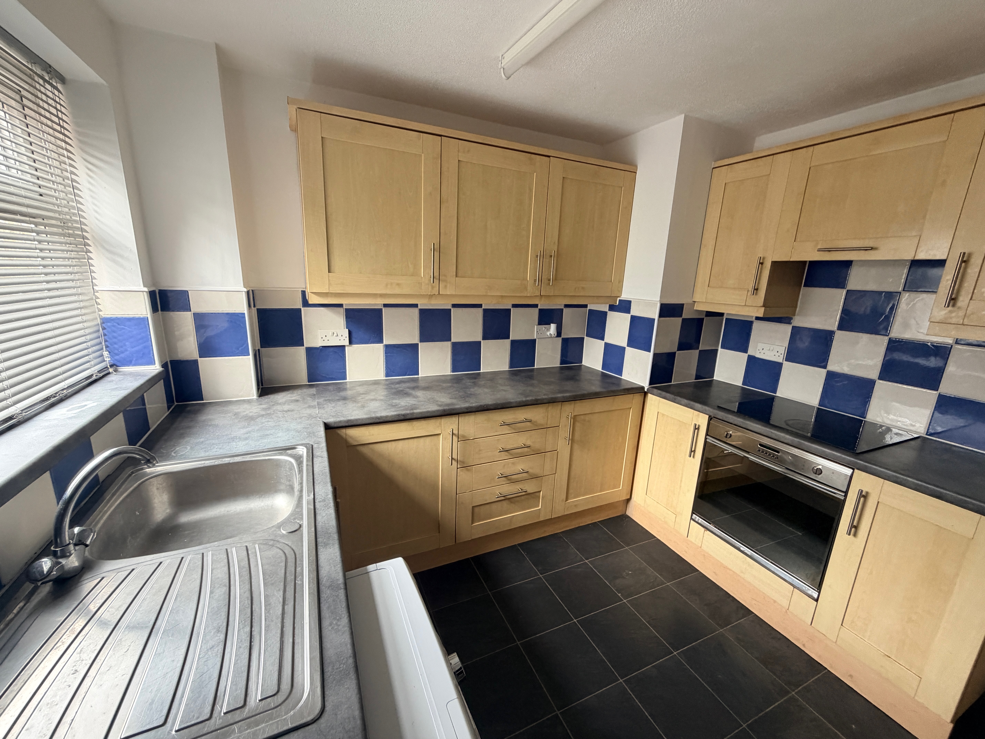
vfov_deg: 85.7
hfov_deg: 102.1
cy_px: 370
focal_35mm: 14
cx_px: 492
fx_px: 398
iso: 250
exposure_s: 1/121
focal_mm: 2.22
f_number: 2.2
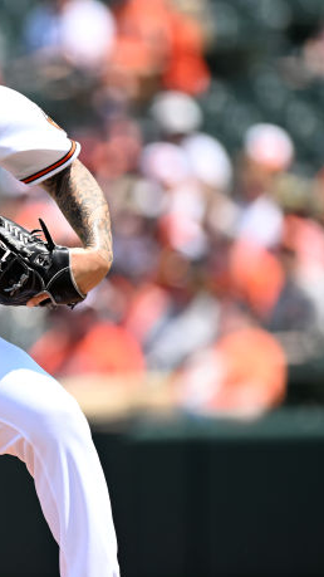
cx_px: -144
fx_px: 14288
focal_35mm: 935
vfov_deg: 2.3
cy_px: 319
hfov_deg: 1.3
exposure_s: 1/2000
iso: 250
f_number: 2.8
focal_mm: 400
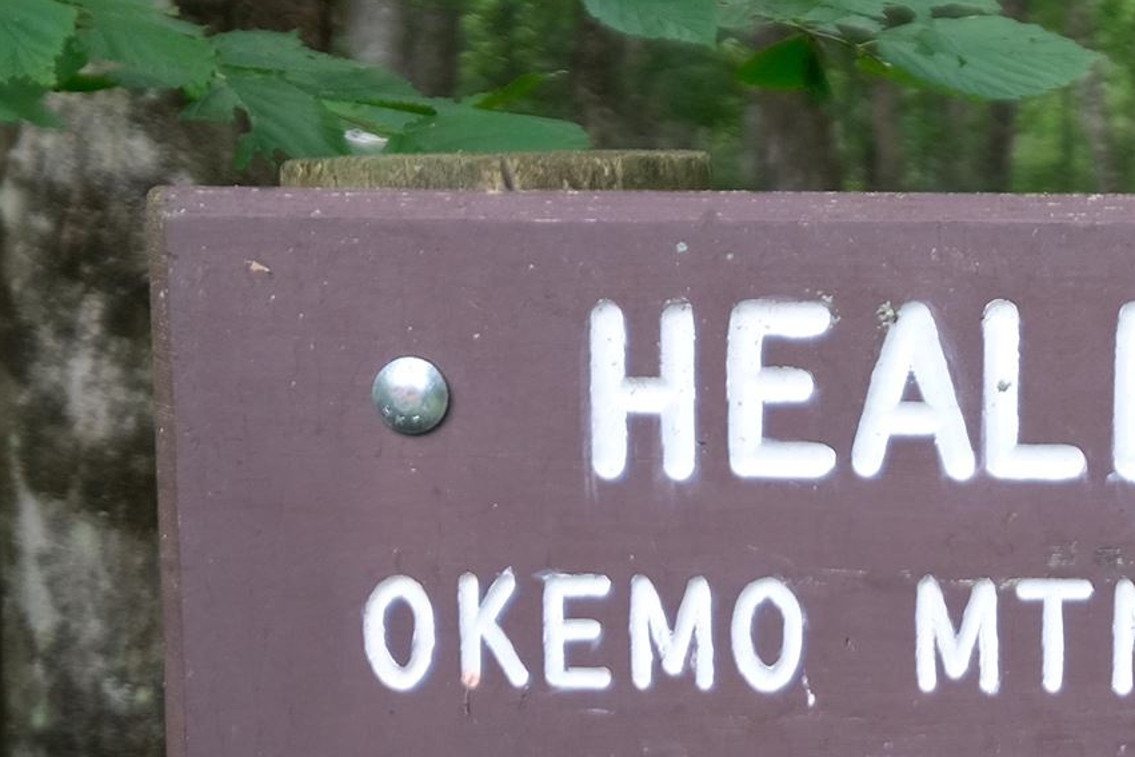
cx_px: 1534
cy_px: 693
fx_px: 4098
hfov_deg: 15.0
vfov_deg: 10.5
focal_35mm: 130
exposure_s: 1/34
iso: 250
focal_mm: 24
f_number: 4
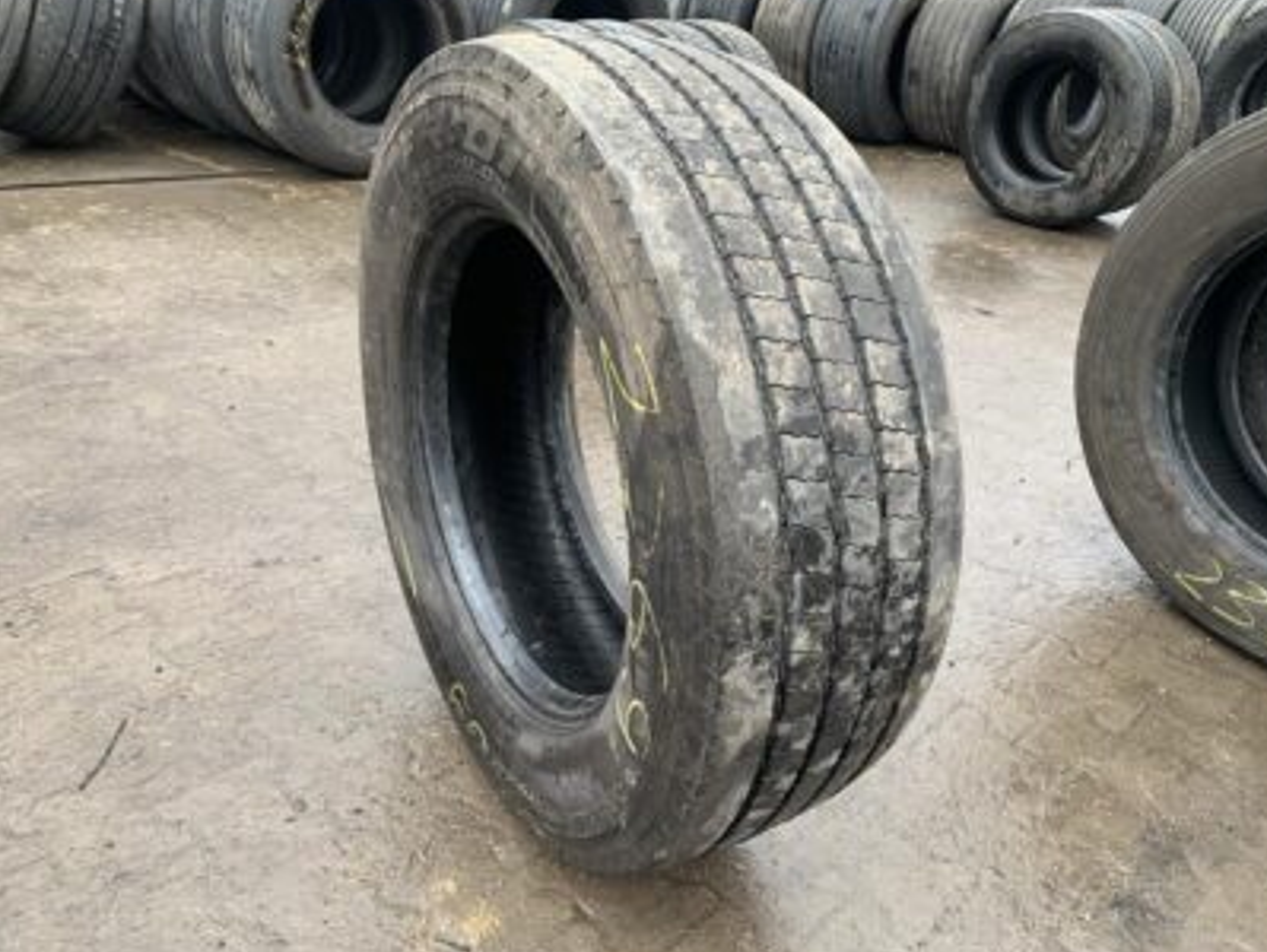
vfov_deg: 49.8
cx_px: 676
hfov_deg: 63.3
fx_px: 1026
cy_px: 465
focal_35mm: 28
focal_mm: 4.25
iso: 64
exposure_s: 1/121
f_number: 1.8
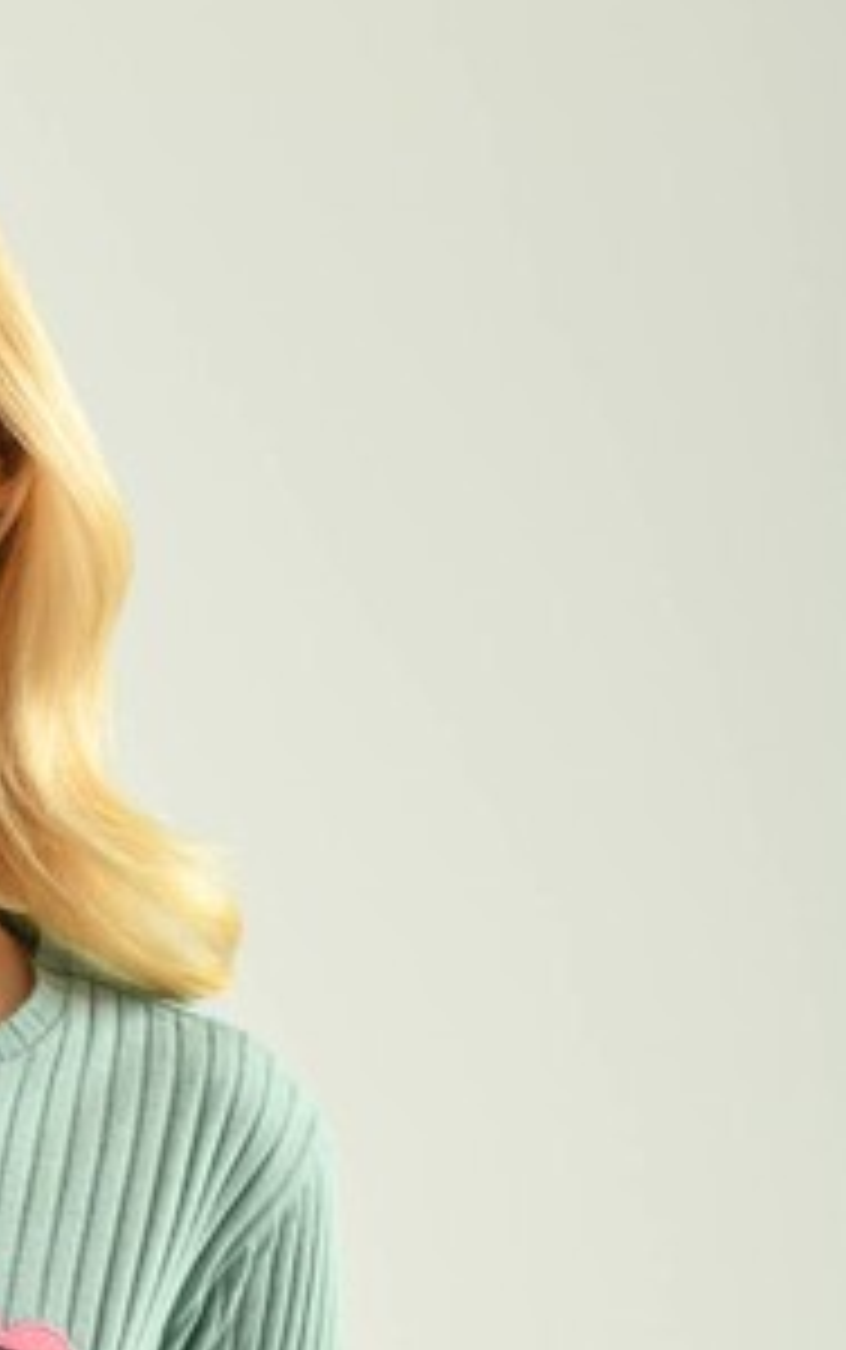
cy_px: 1422
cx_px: -212
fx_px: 8910
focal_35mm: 242
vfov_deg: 8.6
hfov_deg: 5.4
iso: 125
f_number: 5.6
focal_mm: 95
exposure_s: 1/160
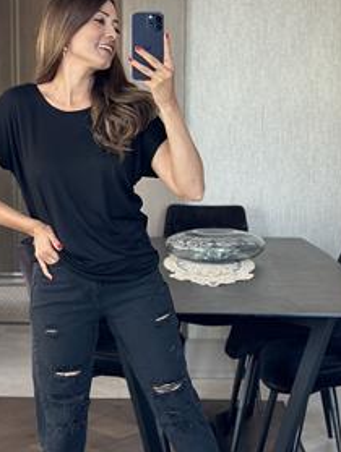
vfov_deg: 22.4
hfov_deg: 17.0
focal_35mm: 87
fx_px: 1140
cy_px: 295
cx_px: 122
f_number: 1.78
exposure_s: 1/60
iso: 200
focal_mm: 6.86
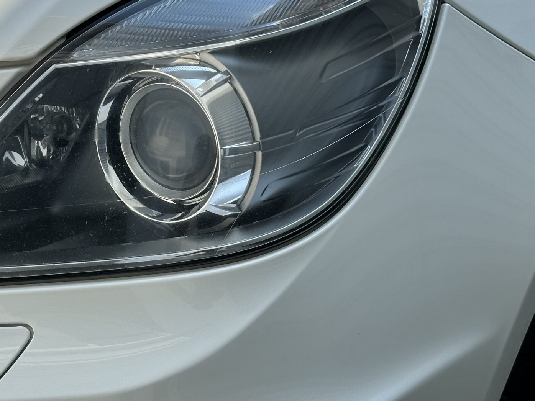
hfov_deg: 21.8
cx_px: 60
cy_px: 101
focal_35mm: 88
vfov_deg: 16.7
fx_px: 1360
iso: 64
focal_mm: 6.86
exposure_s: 1/1721
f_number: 1.78
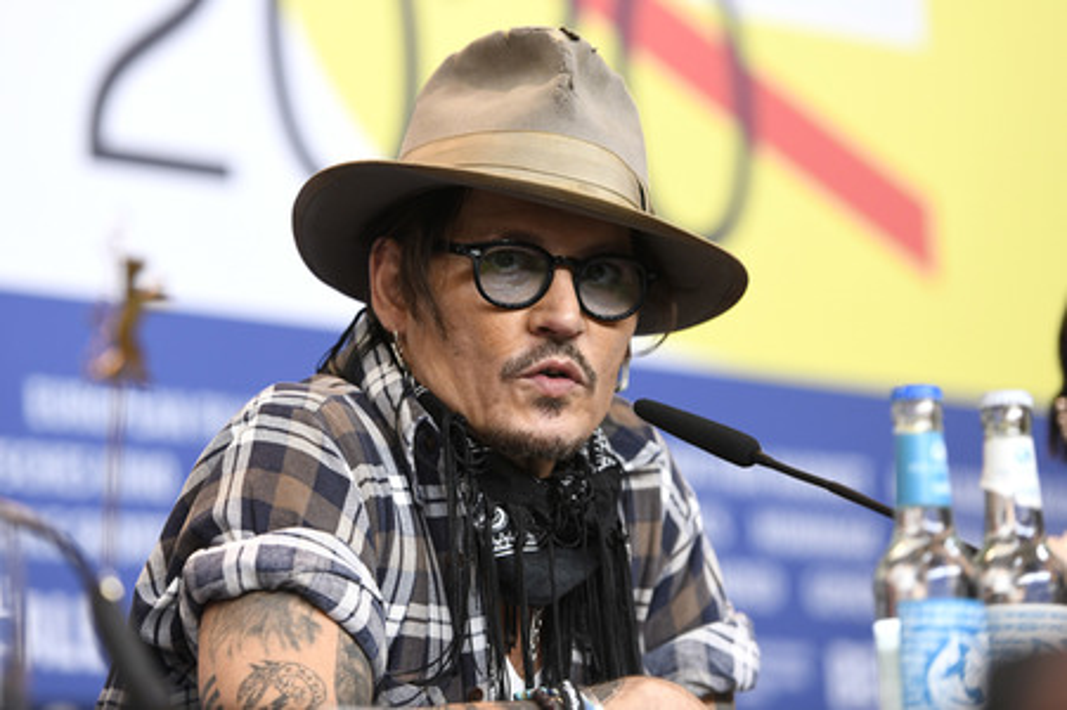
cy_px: 355
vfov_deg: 9.4
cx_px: 534
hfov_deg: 14.2
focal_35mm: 145
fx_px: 4294
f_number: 3.5
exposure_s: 1/250
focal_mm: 145
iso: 1250
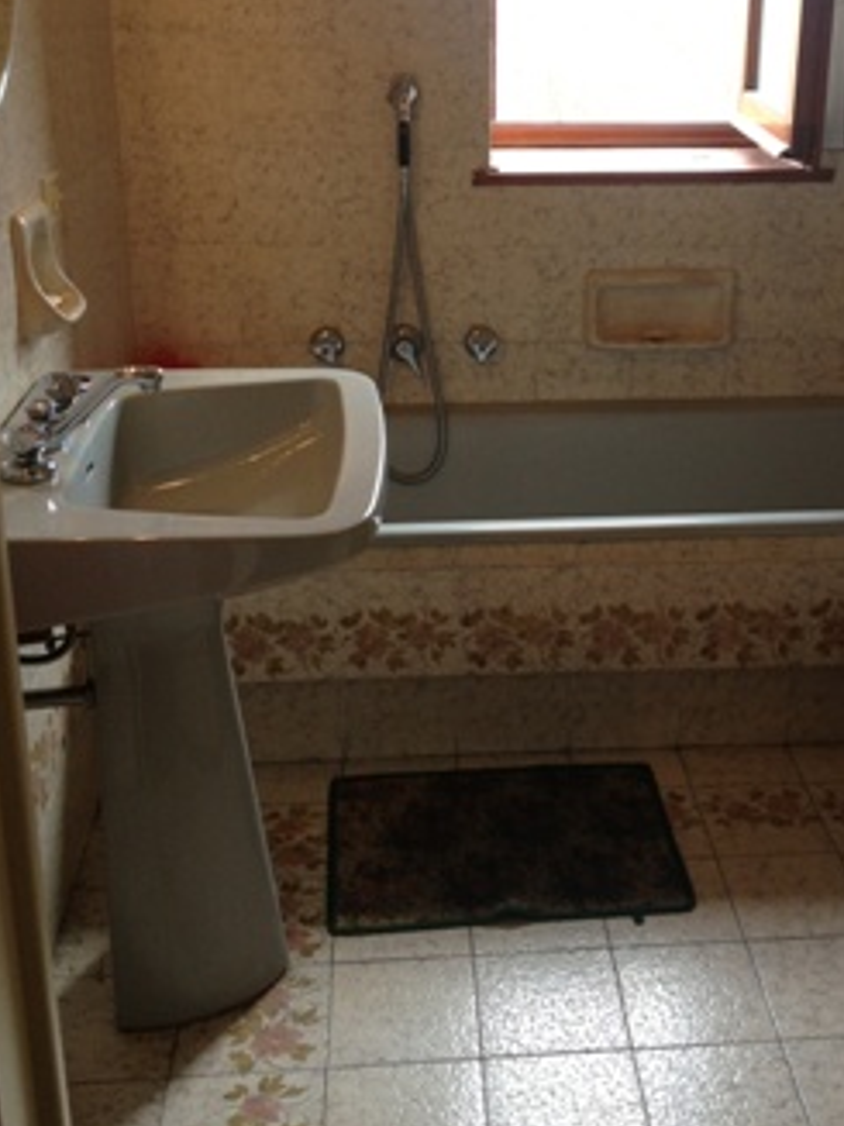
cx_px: 555
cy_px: 427
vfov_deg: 39.4
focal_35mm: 48
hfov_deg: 30.1
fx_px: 1561
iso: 80
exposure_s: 1/120
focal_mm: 4.28
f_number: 2.4
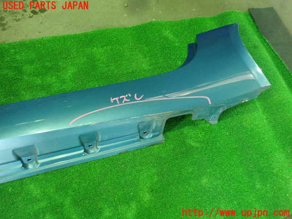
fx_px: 253
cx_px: 146
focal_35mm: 30
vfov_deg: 46.8
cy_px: 110
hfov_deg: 60.0
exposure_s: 1/30
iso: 800
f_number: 2.3
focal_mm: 5.5
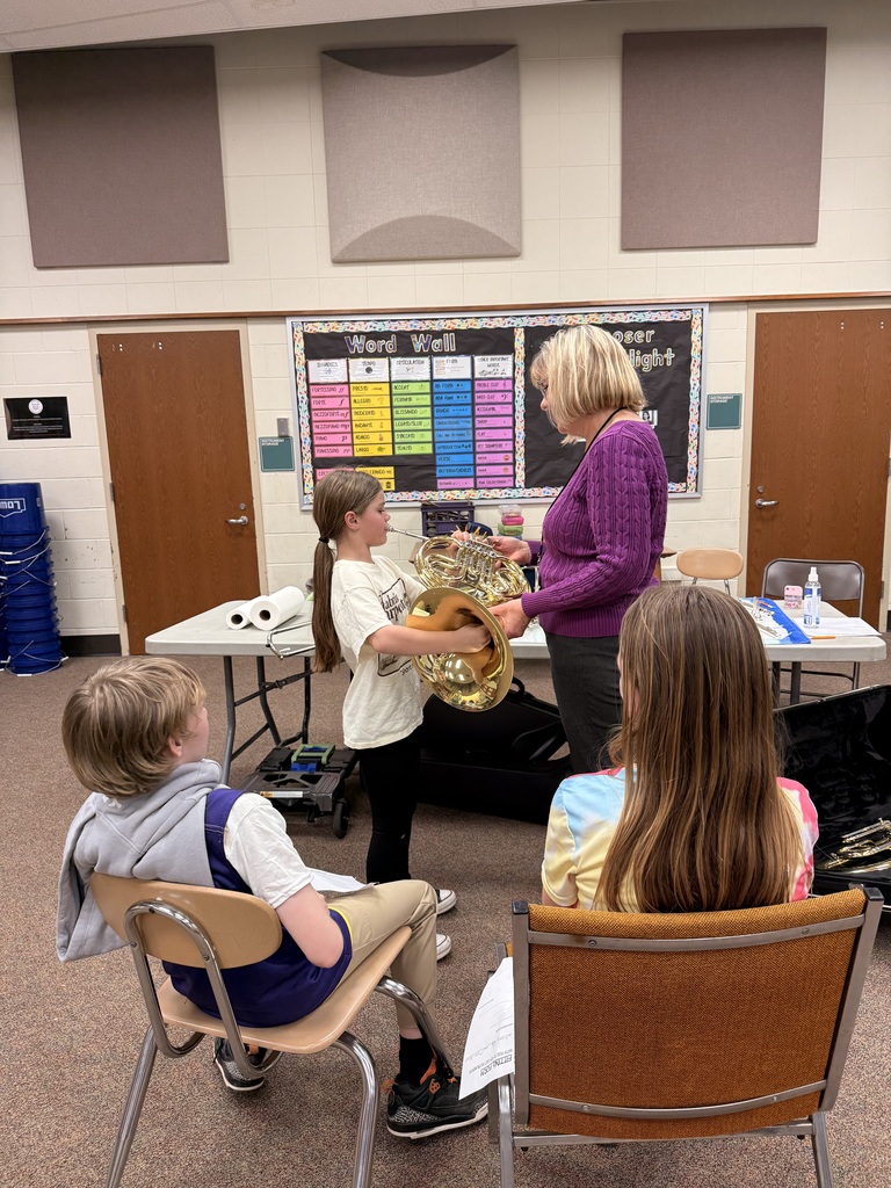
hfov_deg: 56.8
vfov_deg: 71.6
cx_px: 446
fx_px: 824
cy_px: 594
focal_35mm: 24
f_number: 1.78
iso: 200
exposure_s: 1/120
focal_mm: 6.76
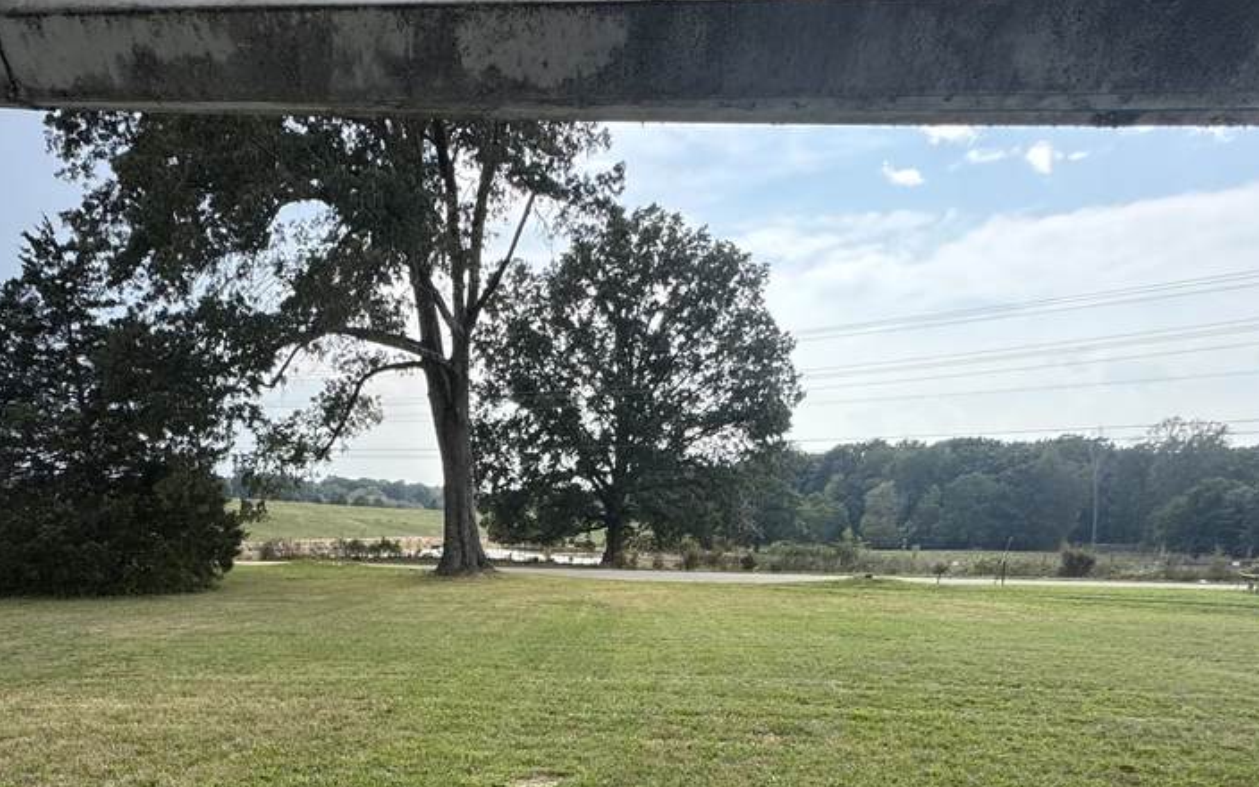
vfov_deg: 40.9
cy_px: 766
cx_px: 452
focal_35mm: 27
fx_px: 926
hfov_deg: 67.1
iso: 40
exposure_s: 1/403
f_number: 2.2
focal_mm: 2.22
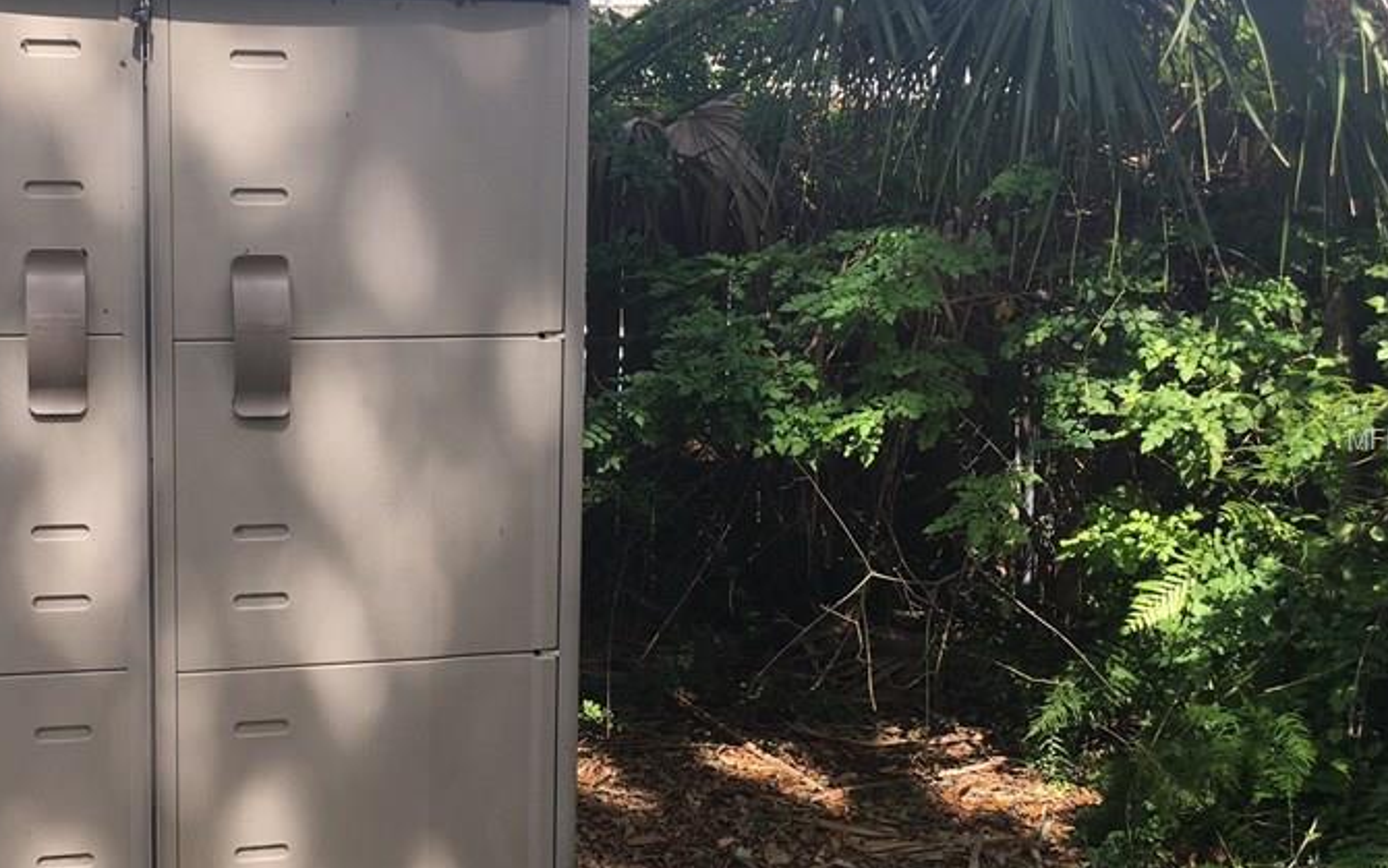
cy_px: 441
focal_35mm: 47
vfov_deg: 27.4
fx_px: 1778
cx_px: 412
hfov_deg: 41.8
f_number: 2.2
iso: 25
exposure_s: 1/242
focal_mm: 4.15
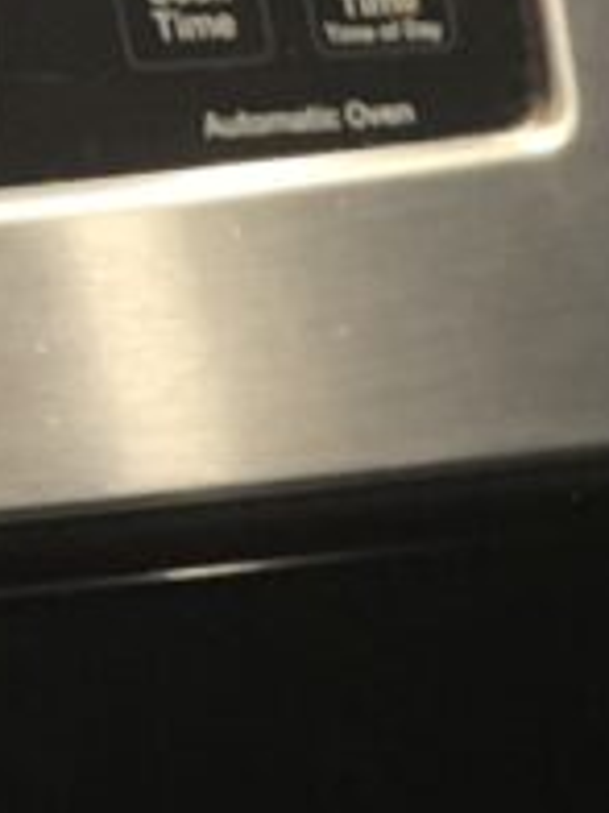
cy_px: 1813
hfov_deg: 10.1
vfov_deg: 12.2
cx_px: 1235
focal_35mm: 136
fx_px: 3190
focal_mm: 4.25
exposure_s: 1/30
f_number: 1.8
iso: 800
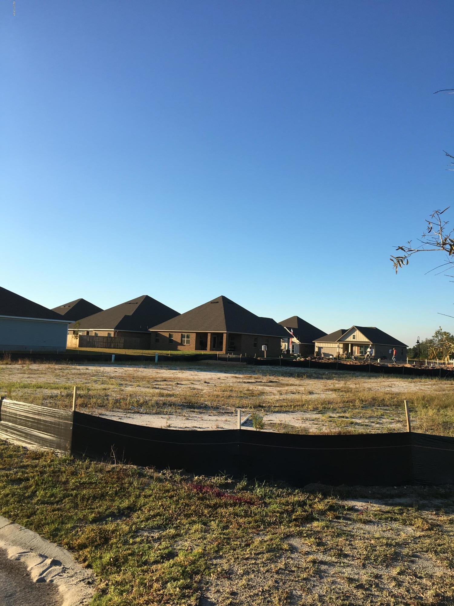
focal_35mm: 29
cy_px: 303
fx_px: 507
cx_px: 227
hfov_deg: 48.2
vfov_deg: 61.7
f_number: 2.2
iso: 25
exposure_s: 1/905
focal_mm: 4.15
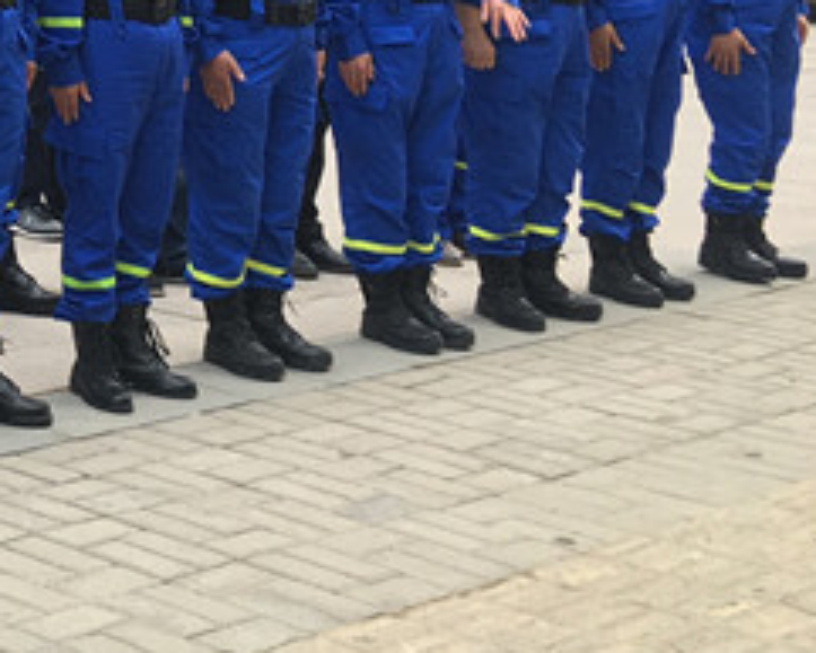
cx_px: -467
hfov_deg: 17.8
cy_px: -210
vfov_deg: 15.5
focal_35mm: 94
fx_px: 2271
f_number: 2.2
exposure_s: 1/100
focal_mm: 4.15
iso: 32
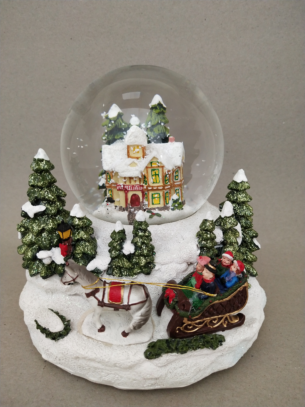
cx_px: 152
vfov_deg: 60.0
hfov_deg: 46.8
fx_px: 352
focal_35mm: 30
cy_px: 204
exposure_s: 1/33.3
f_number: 1.8
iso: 342
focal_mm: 3.95
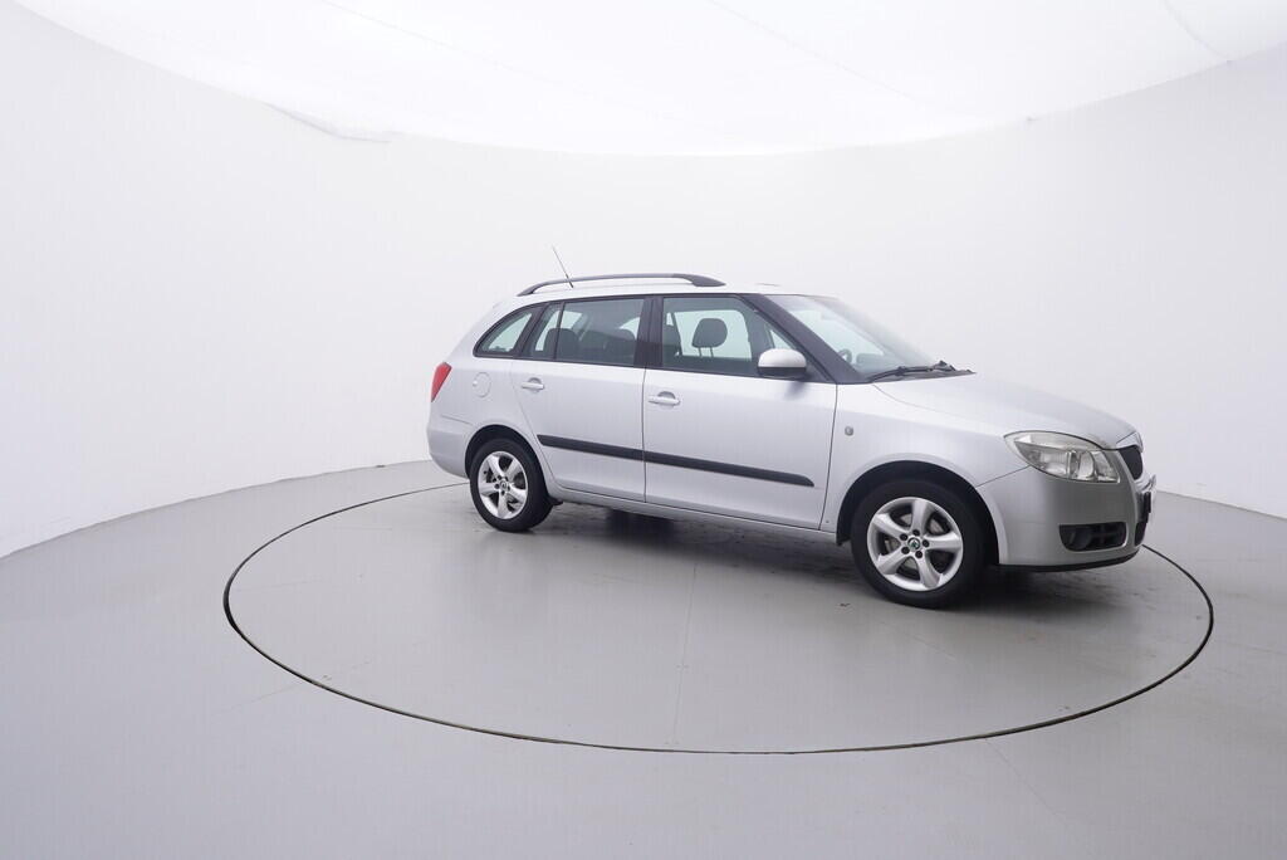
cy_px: 430
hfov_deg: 77.3
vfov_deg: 56.2
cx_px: 644
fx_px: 805
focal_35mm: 22
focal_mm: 15
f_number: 5
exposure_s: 1/80
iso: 200
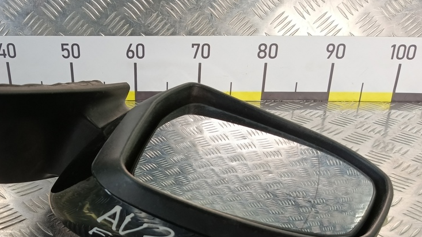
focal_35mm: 35
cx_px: 150
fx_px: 392
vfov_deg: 33.2
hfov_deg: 55.7
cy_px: 170
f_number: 1.6
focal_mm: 4.11
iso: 144
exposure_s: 1/100
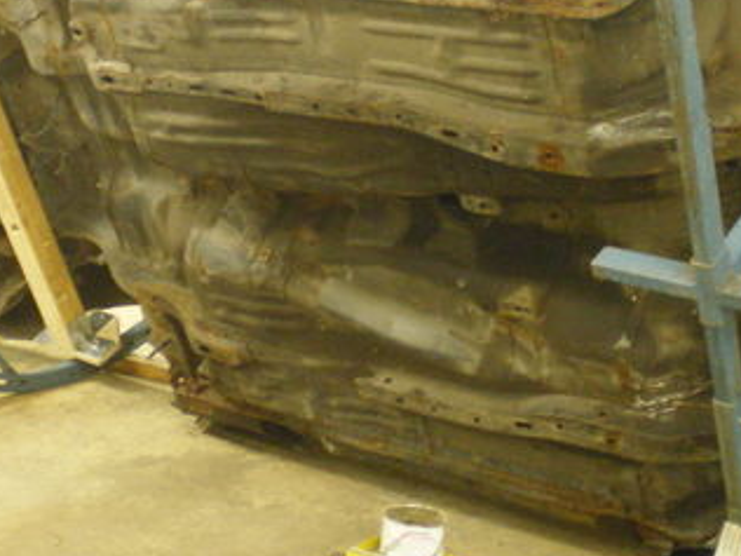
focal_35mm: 77
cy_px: 152
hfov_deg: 25.2
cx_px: 246
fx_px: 1648
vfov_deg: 19.0
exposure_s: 1/15
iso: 400
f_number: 3.1
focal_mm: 6.3
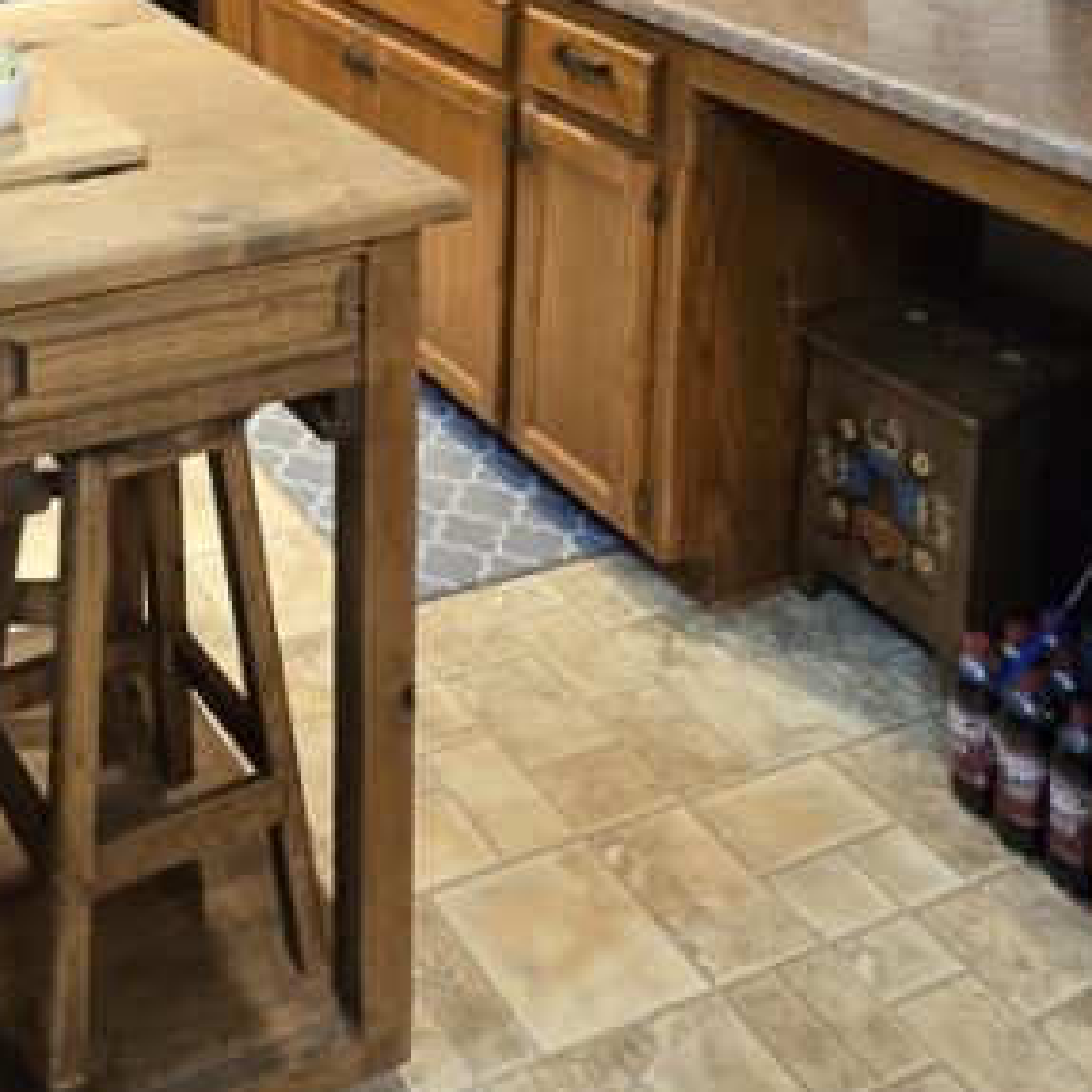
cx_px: 76
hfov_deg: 37.7
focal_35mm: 41
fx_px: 1463
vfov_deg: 33.3
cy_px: -221
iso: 640
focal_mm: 2.2
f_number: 2.2
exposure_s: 1/60
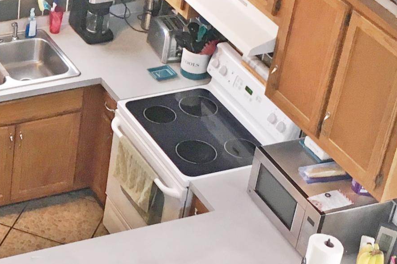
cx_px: -51
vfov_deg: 13.4
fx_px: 1125
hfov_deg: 19.1
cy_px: 105
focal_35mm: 102
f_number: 2.2
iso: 64
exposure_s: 1/30
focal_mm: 4.15
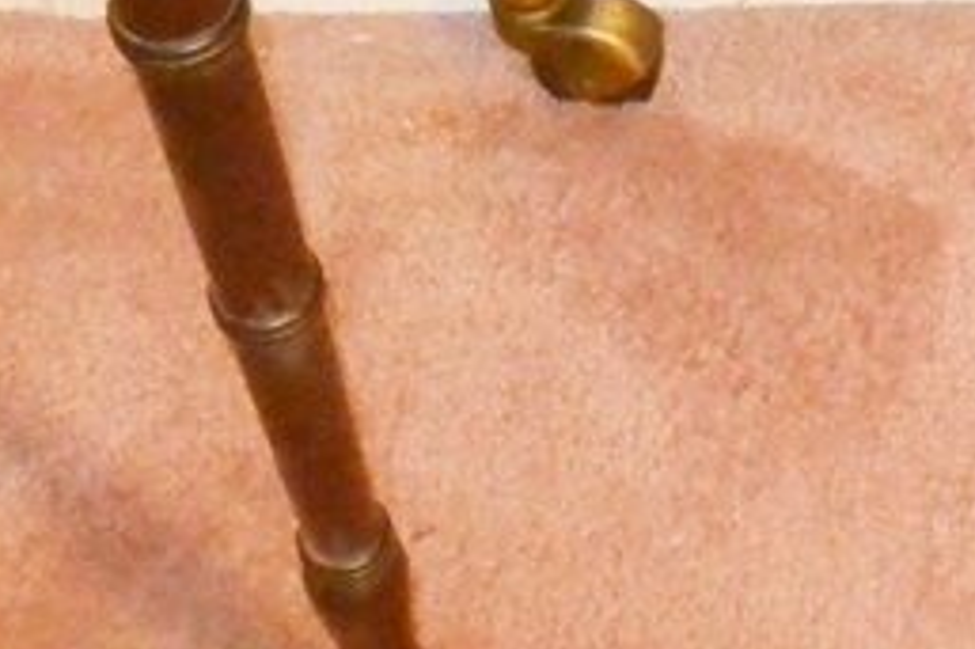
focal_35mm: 191
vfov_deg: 7.0
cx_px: 1426
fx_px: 5169
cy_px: -389
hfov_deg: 10.4
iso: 2500
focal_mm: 18.2
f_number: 4.5
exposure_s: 1/15
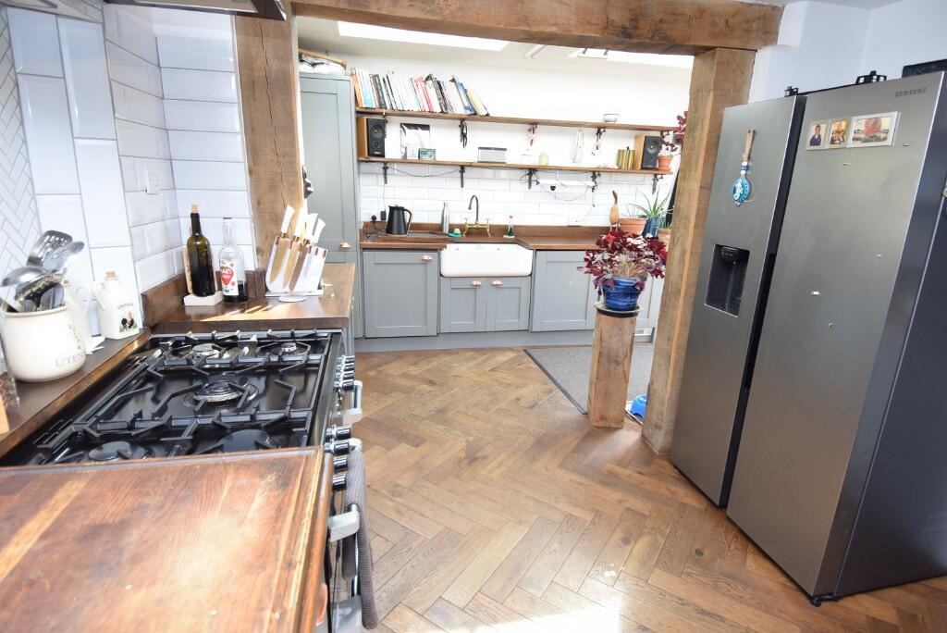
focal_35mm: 18
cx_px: 474
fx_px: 474
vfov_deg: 67.5
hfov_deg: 90.0
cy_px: 316
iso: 400
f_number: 5
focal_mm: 12
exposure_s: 1/100
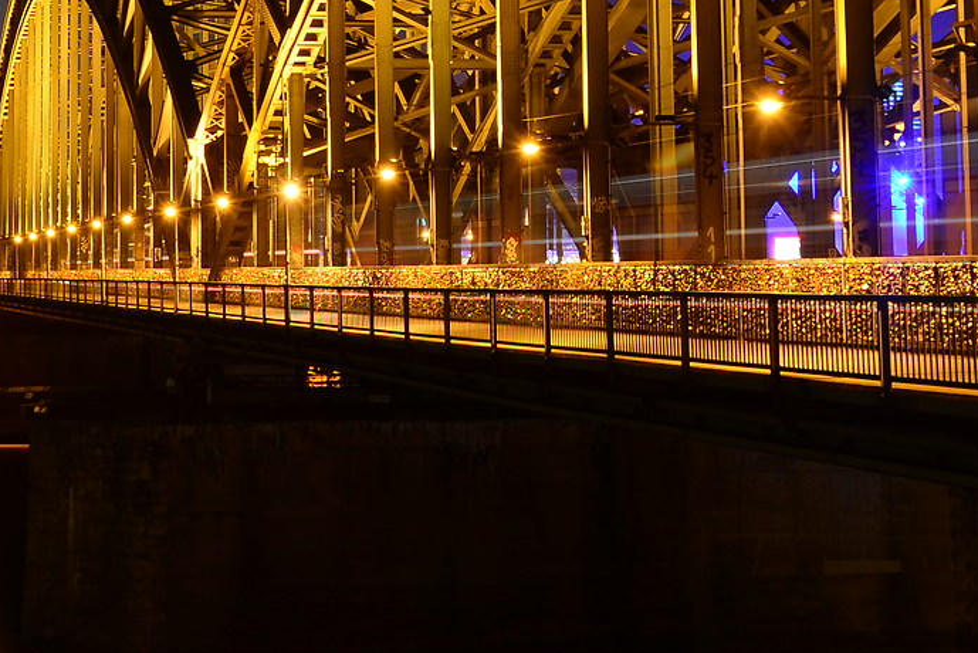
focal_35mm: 94
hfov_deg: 21.4
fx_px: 2555
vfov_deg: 14.2
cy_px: -79
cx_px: 179
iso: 100
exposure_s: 30
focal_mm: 18
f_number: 6.3
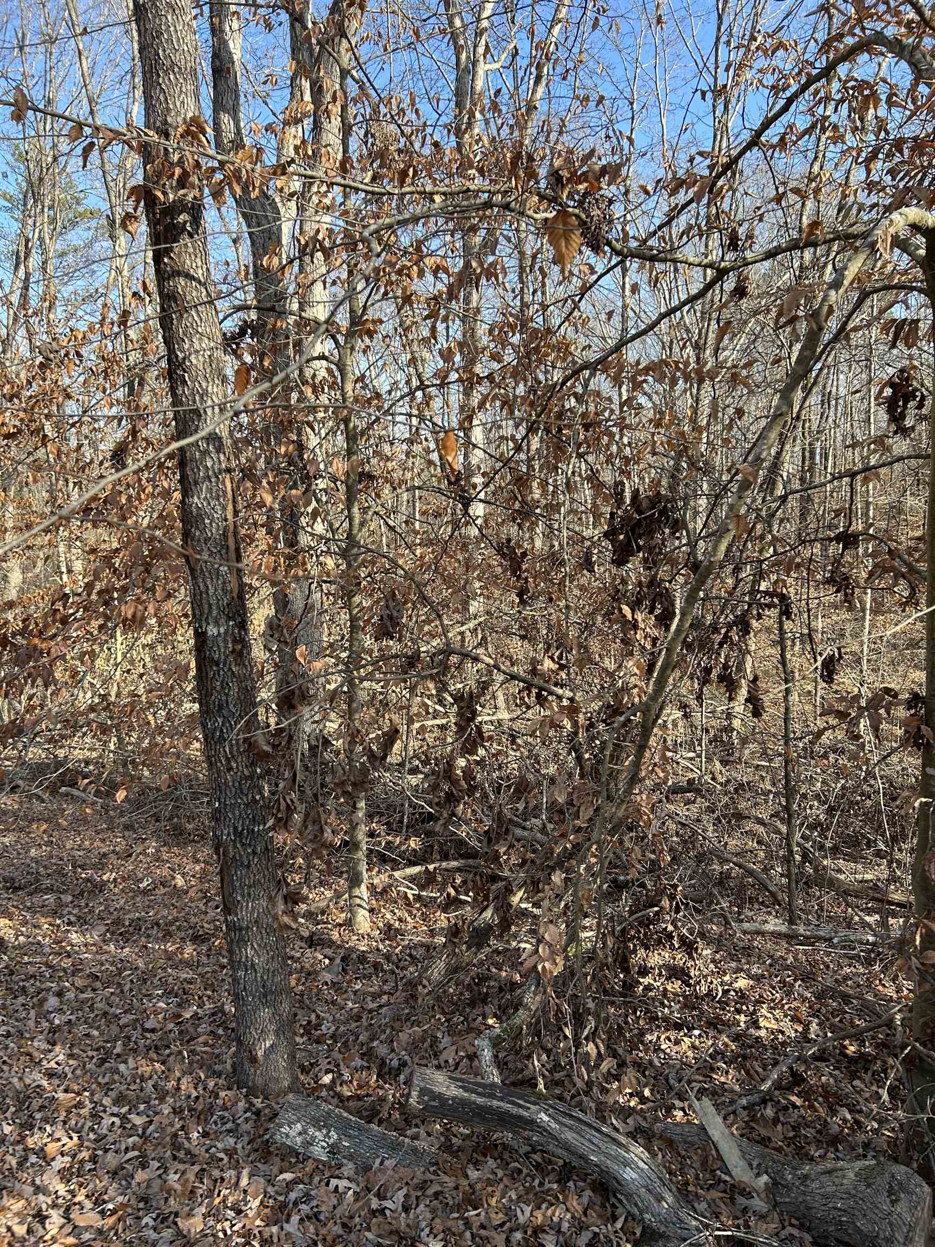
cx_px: 468
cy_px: 624
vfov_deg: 67.3
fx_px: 936
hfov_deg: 53.1
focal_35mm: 26
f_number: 1.5
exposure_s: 1/714
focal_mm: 5.7
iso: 50
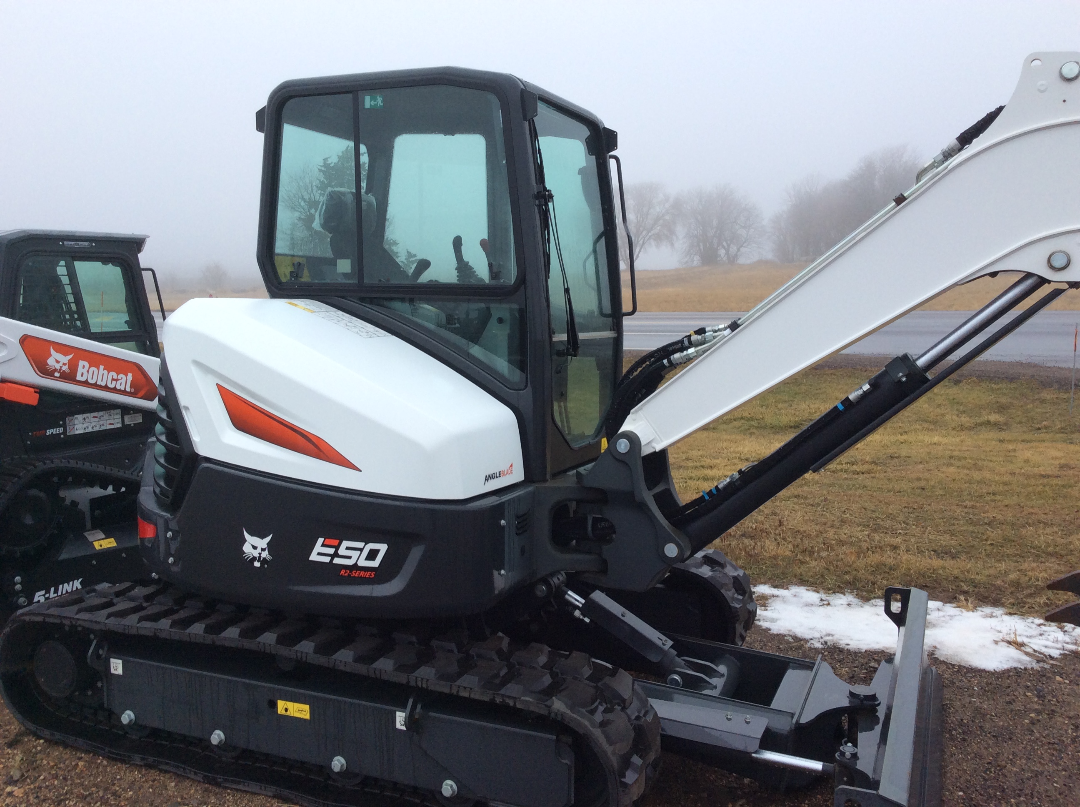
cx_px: 540
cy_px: 404
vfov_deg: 44.1
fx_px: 997
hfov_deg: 56.9
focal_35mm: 32
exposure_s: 1/400
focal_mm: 3.3
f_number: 2.4
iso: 32
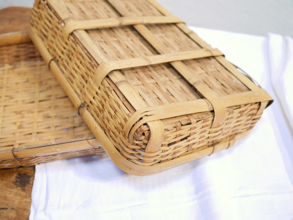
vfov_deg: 36.0
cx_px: 146
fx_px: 339
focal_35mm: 40
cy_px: 110
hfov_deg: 46.8
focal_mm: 20
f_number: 1.7
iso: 1600
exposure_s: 1/60
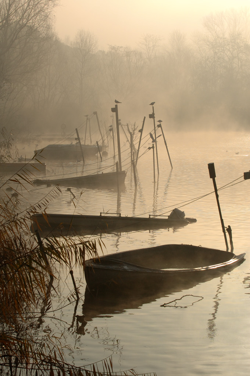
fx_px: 1097
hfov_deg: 13.0
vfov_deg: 19.5
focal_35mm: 105
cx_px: 125
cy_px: 188
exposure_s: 1/640
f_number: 13
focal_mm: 70
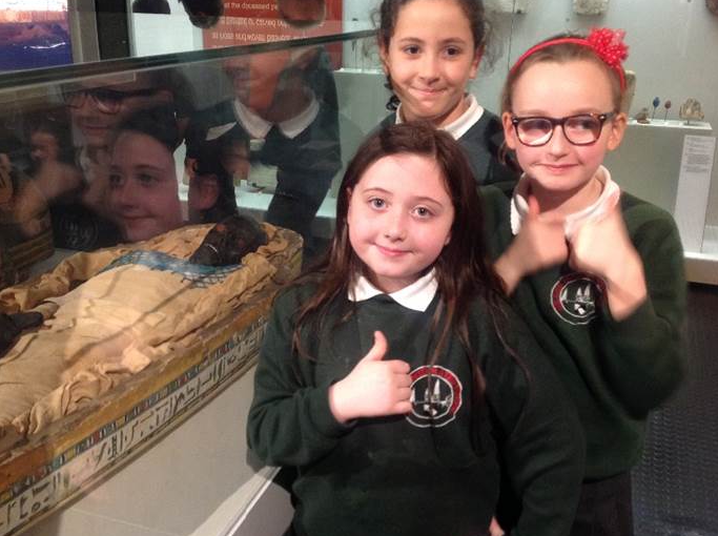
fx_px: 849
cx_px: 334
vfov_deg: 35.0
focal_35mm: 41
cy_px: 259
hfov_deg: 45.8
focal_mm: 4.28
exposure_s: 1/15
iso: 200
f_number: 2.4
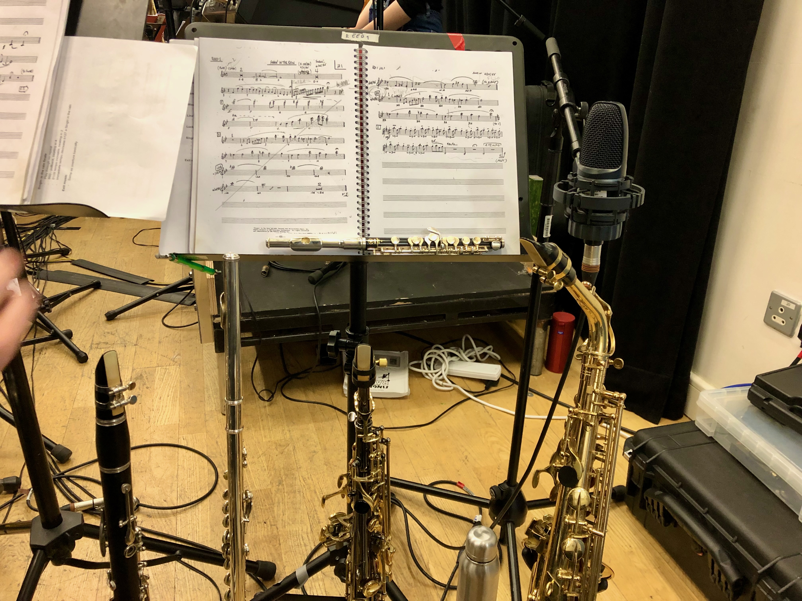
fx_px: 649
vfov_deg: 49.7
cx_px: 401
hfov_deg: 63.4
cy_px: 300
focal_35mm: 28
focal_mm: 3.99
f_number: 1.8
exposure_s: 1/15
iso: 64
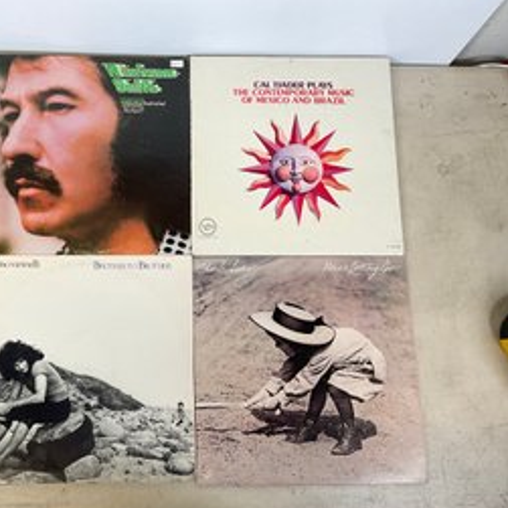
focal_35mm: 35
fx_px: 581
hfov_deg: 46.4
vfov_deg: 47.2
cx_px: 167
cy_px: 250
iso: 50
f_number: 1.8
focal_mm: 3
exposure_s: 1/121
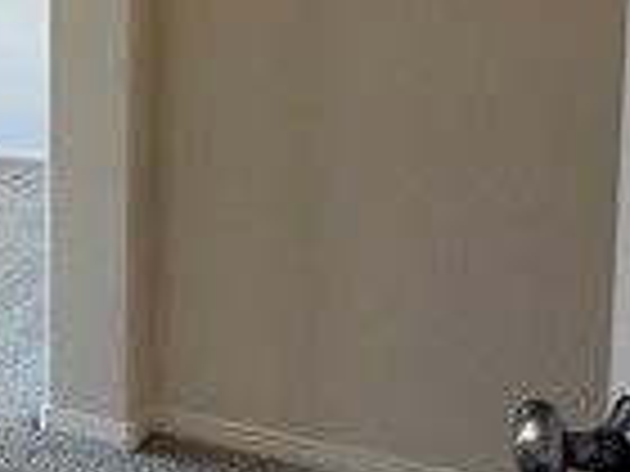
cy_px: 22
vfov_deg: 22.2
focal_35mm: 64
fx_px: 1165
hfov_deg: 26.6
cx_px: -144
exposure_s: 1/99
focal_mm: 2.22
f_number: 2.2
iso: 100
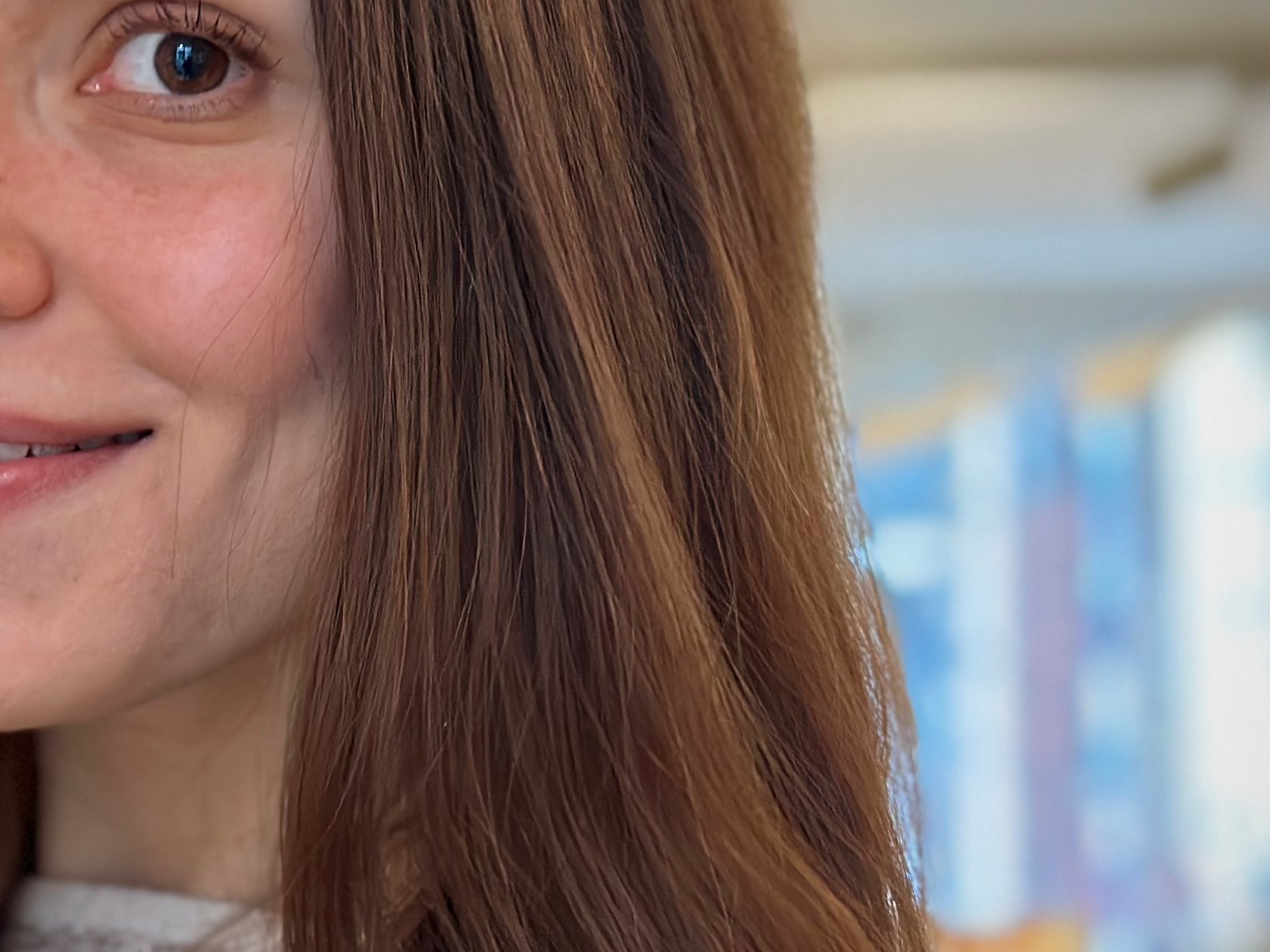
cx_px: 159
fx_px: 4109
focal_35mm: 112
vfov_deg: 13.2
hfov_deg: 17.3
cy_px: 448
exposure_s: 1/50
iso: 400
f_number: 1.78
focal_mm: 6.86
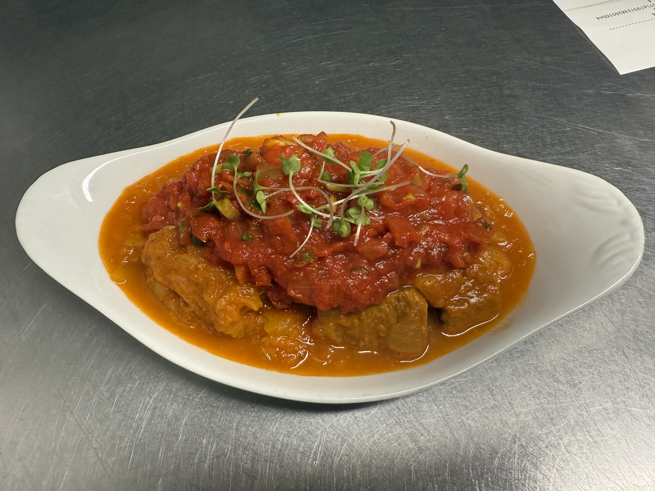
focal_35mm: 24
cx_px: 328
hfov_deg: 71.6
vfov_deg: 56.8
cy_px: 246
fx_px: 454
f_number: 2.2
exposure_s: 1/100
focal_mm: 2.22
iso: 200
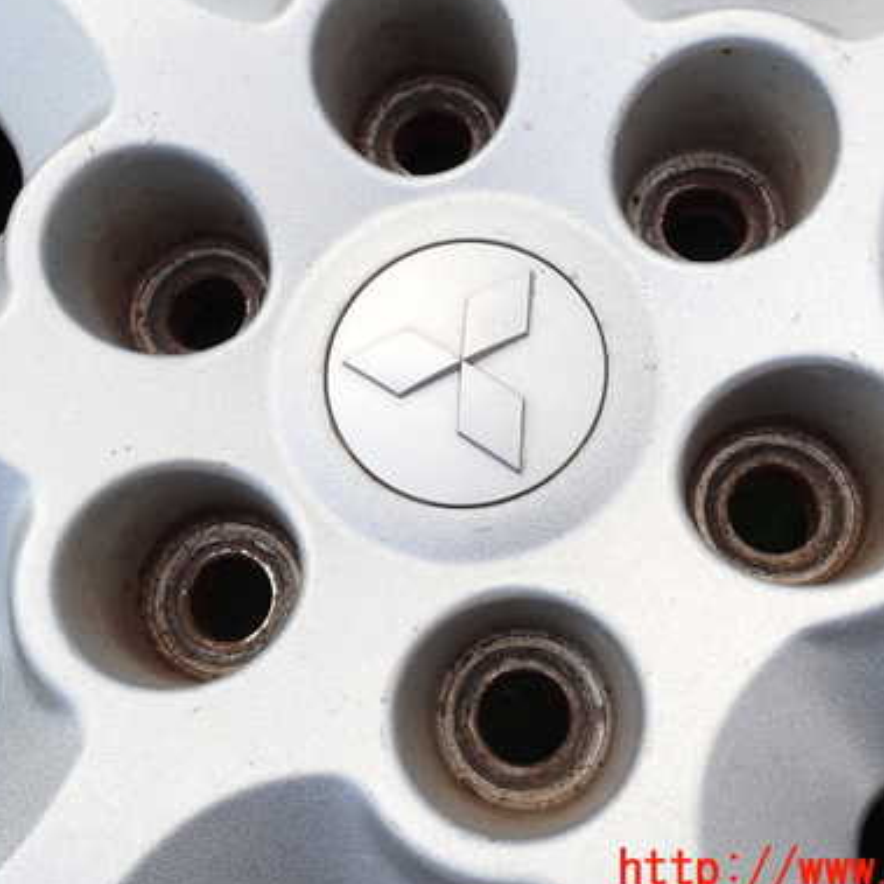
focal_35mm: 42
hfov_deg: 40.0
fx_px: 1213
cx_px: 445
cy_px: 376
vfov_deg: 39.9
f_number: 3.2
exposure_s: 1/250
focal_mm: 5.4
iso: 100
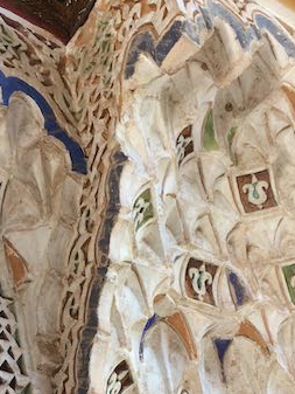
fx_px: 704
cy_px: 343
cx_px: 136
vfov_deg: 30.1
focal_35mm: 62
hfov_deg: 23.7
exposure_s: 1/50
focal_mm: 4.15
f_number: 2.2
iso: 40
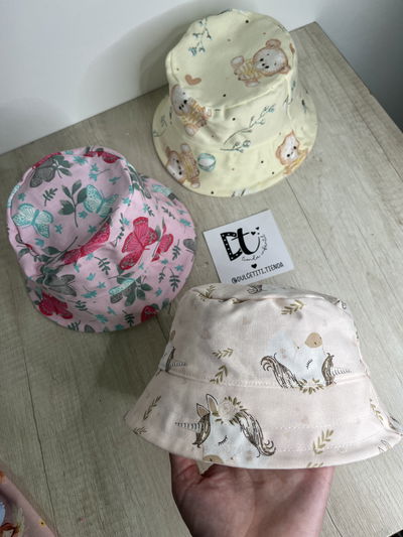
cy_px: 268
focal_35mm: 26
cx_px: 202
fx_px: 403
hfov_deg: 53.1
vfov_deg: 67.3
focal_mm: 5.1
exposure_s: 1/121
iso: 40
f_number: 1.6
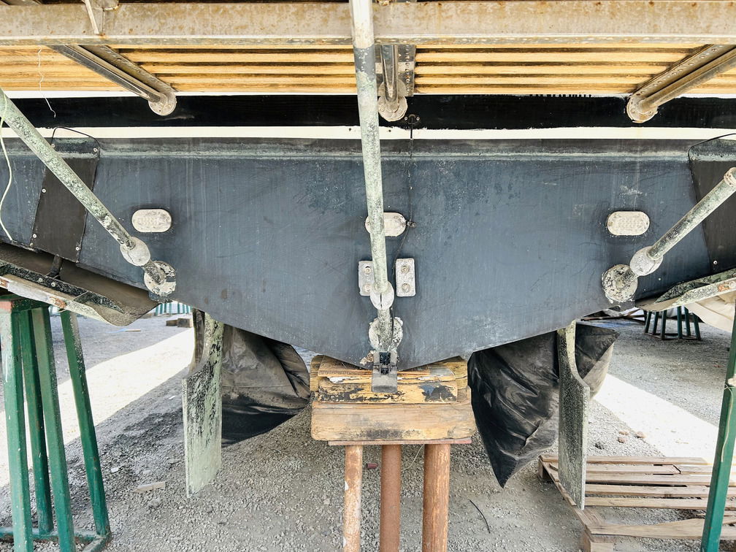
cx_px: 368
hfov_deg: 67.3
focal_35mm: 26
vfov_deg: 53.1
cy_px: 276
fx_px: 553
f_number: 1.5
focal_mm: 5.7
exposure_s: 1/394
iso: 50
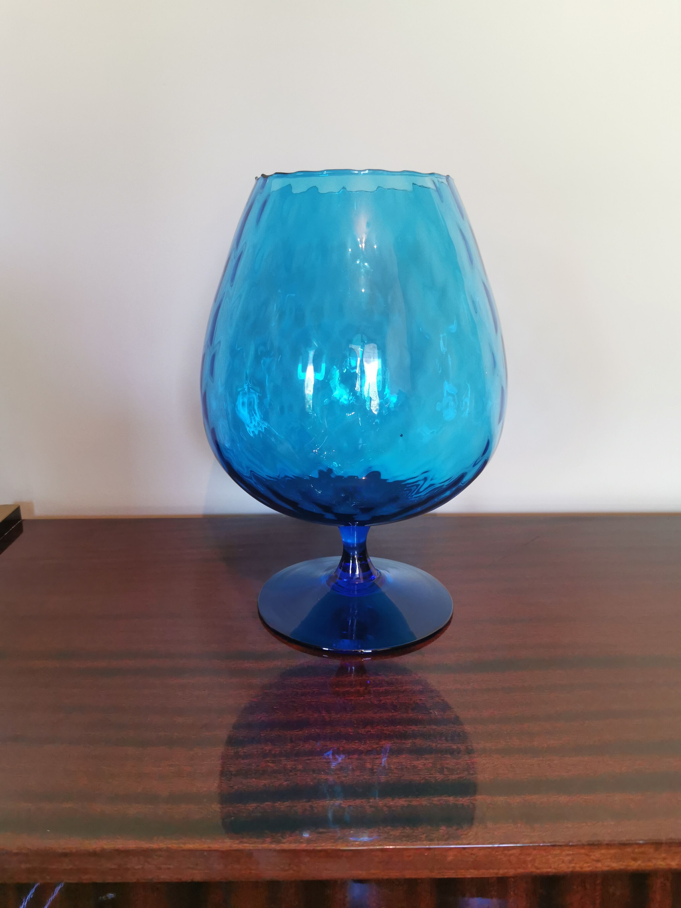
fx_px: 708
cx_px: 340
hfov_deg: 51.4
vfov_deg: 65.3
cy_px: 454
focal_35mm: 27
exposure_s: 1/50
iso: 250
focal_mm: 5.56
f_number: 1.6
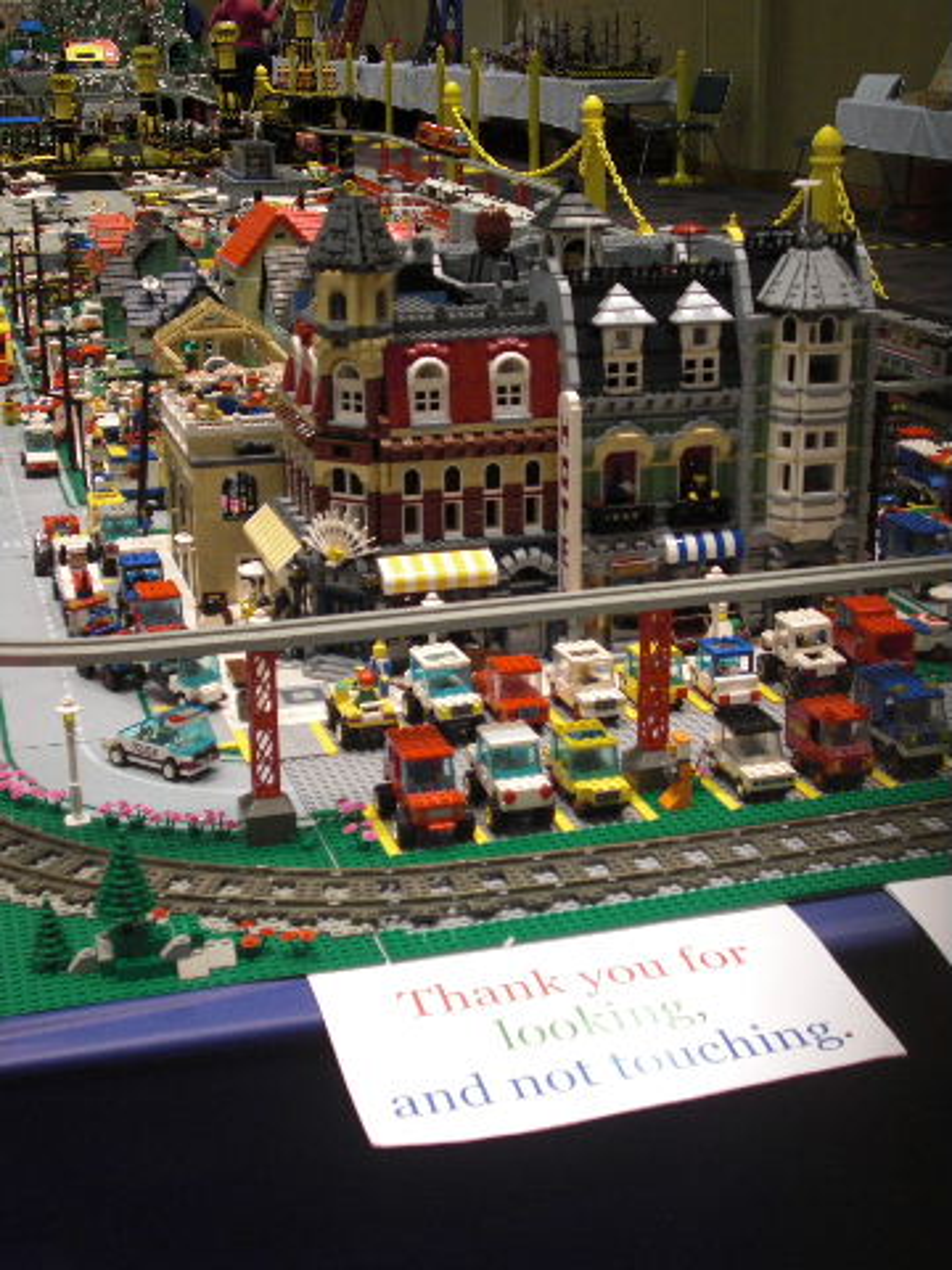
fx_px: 1907
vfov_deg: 36.8
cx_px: 476
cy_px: 635
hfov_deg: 28.0
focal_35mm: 52
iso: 200
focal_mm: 9.1
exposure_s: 1/25
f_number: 3.4
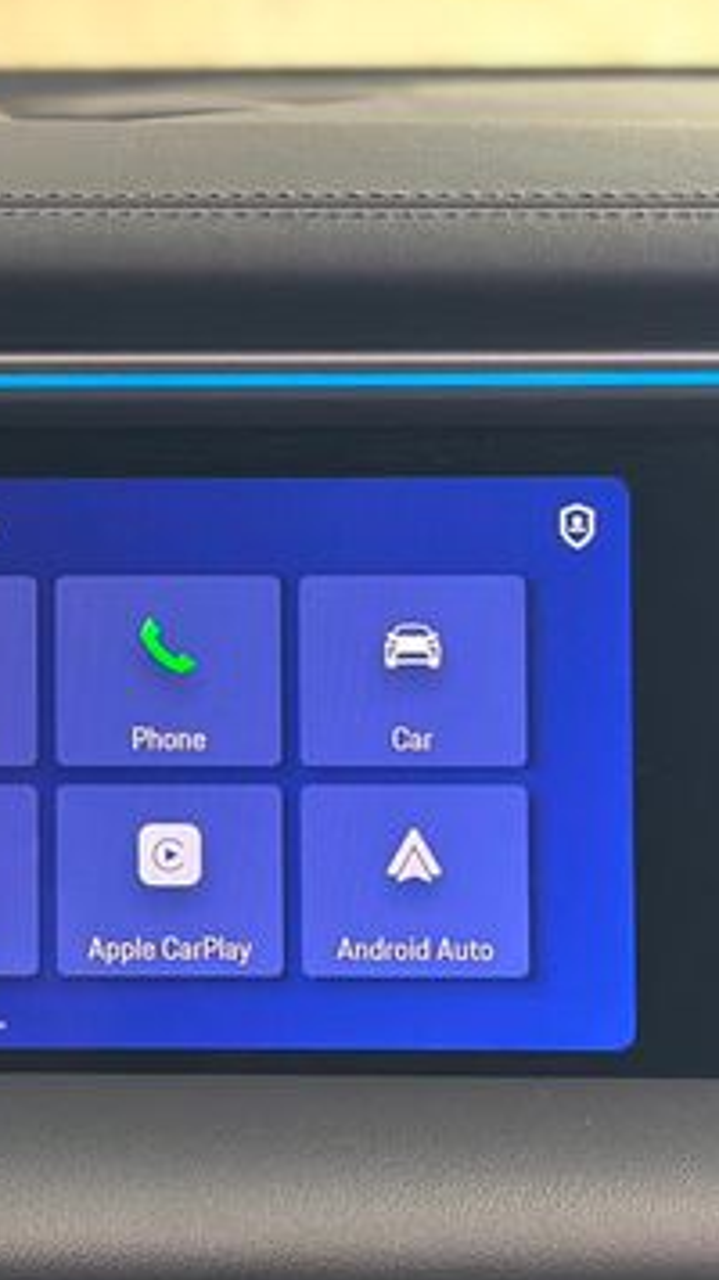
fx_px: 3189
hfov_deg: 12.4
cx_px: -277
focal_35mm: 94
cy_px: 694
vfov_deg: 22.7
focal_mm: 6.86
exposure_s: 1/40
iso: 500
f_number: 1.78
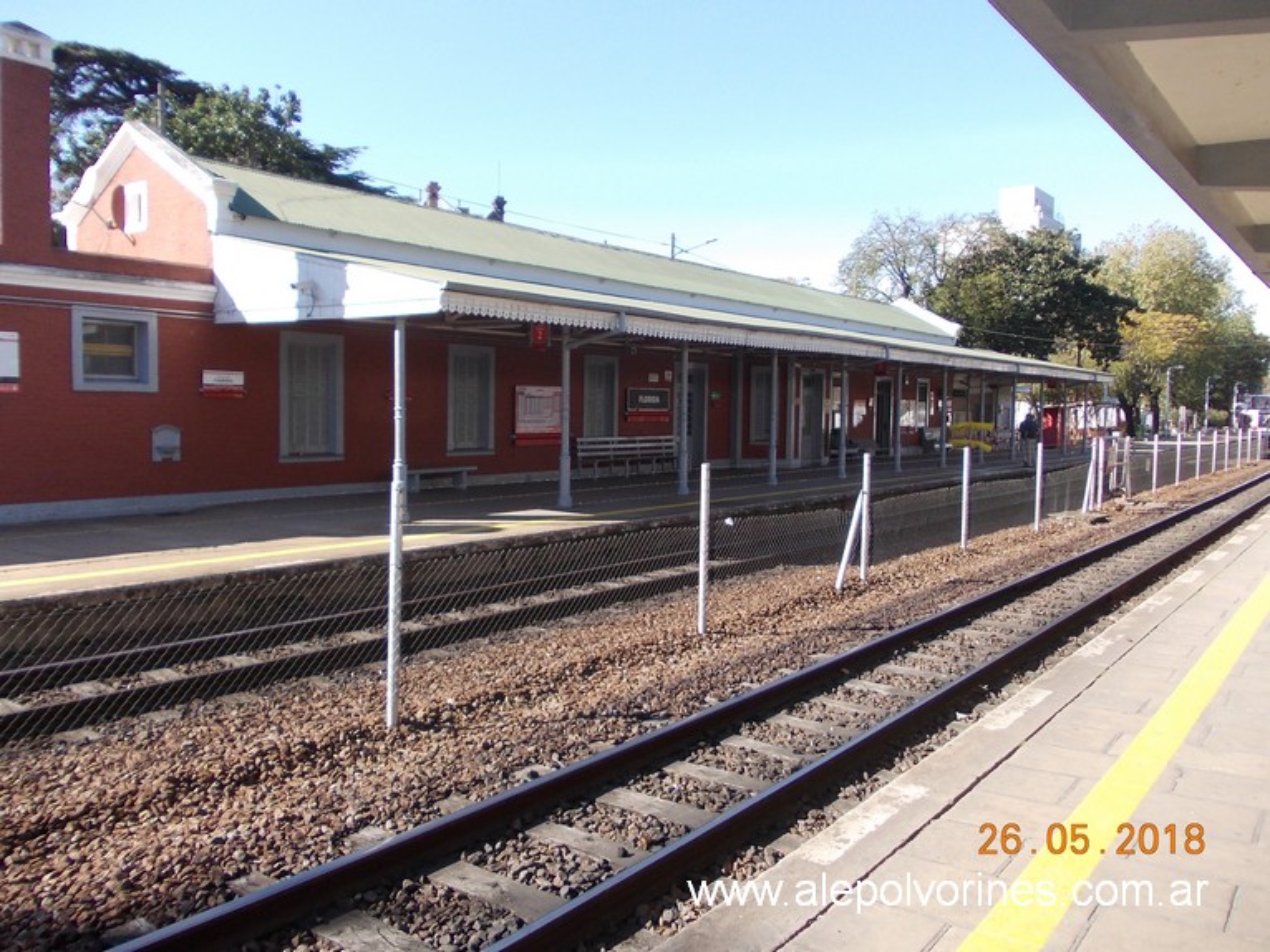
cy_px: 476
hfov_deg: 63.5
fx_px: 1027
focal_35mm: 28
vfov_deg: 49.7
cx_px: 635
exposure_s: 1/500
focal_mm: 4
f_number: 2.7
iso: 80
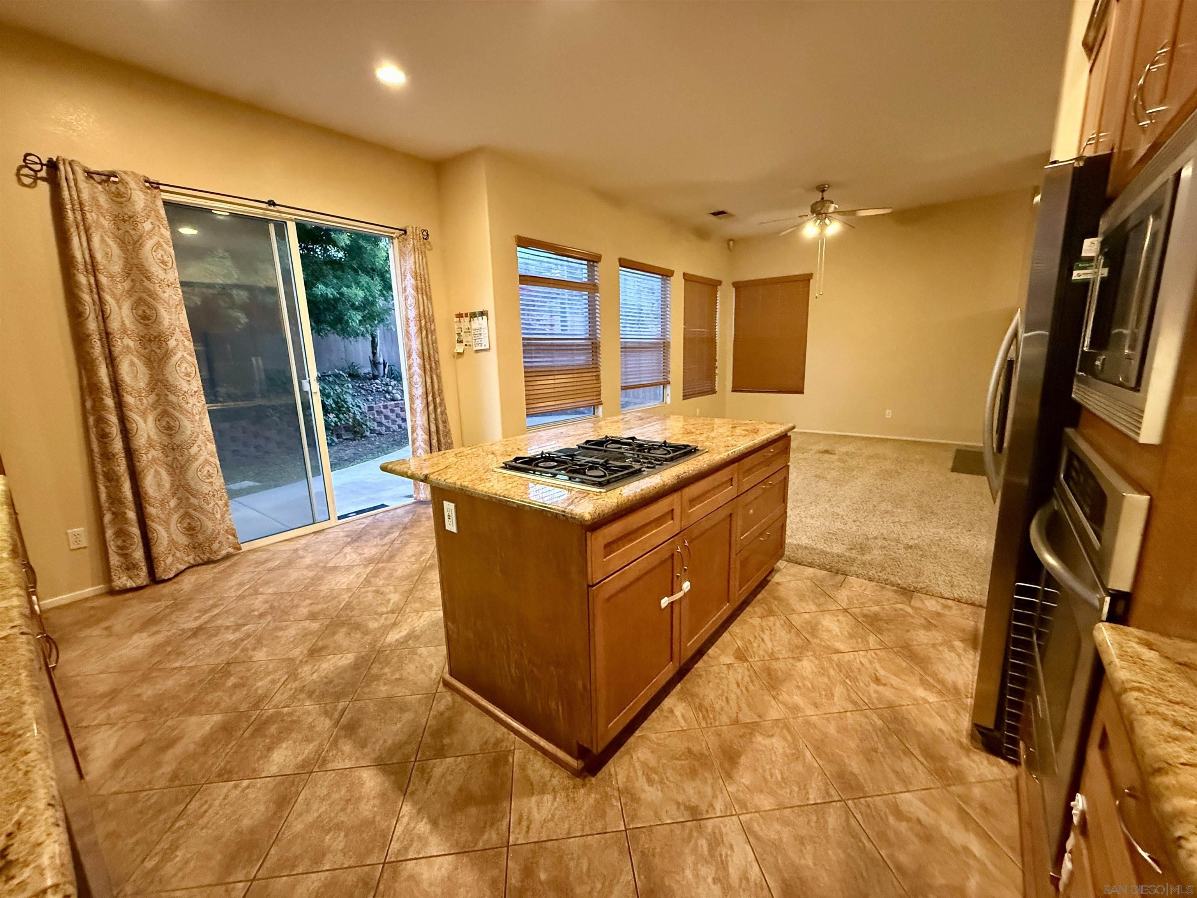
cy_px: 449
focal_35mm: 14
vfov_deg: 85.7
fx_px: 484
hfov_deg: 102.1
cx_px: 598
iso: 1000
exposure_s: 1/60
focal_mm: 2.22
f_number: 2.2
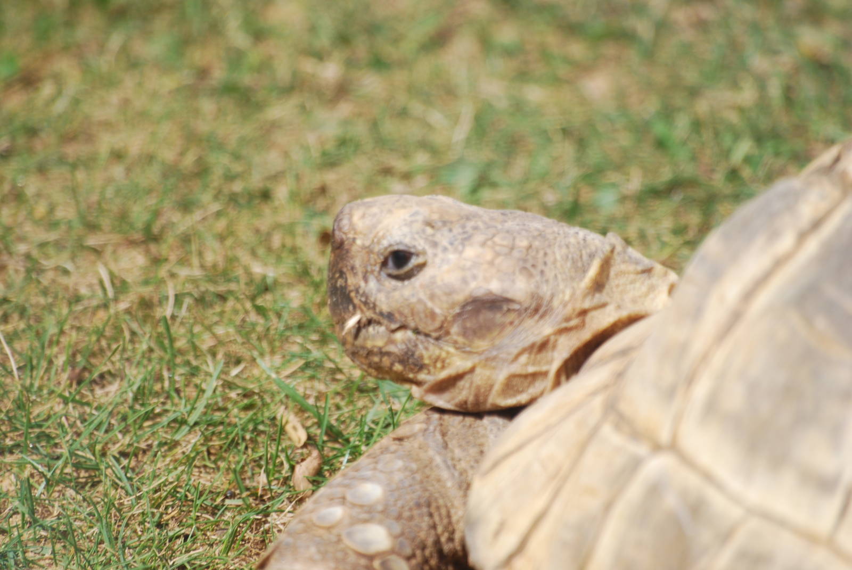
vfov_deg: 3.1
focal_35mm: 450
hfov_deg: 4.6
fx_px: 10662
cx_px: 426
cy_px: 285
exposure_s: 1/640
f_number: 5.6
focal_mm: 300
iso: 200
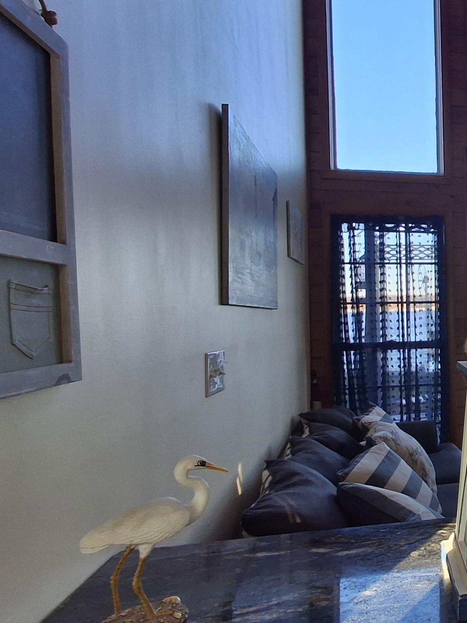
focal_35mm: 33
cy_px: 335
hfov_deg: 34.9
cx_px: 548
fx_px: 594
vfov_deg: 55.3
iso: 40
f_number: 2.2
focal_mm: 1.64
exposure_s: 1/157
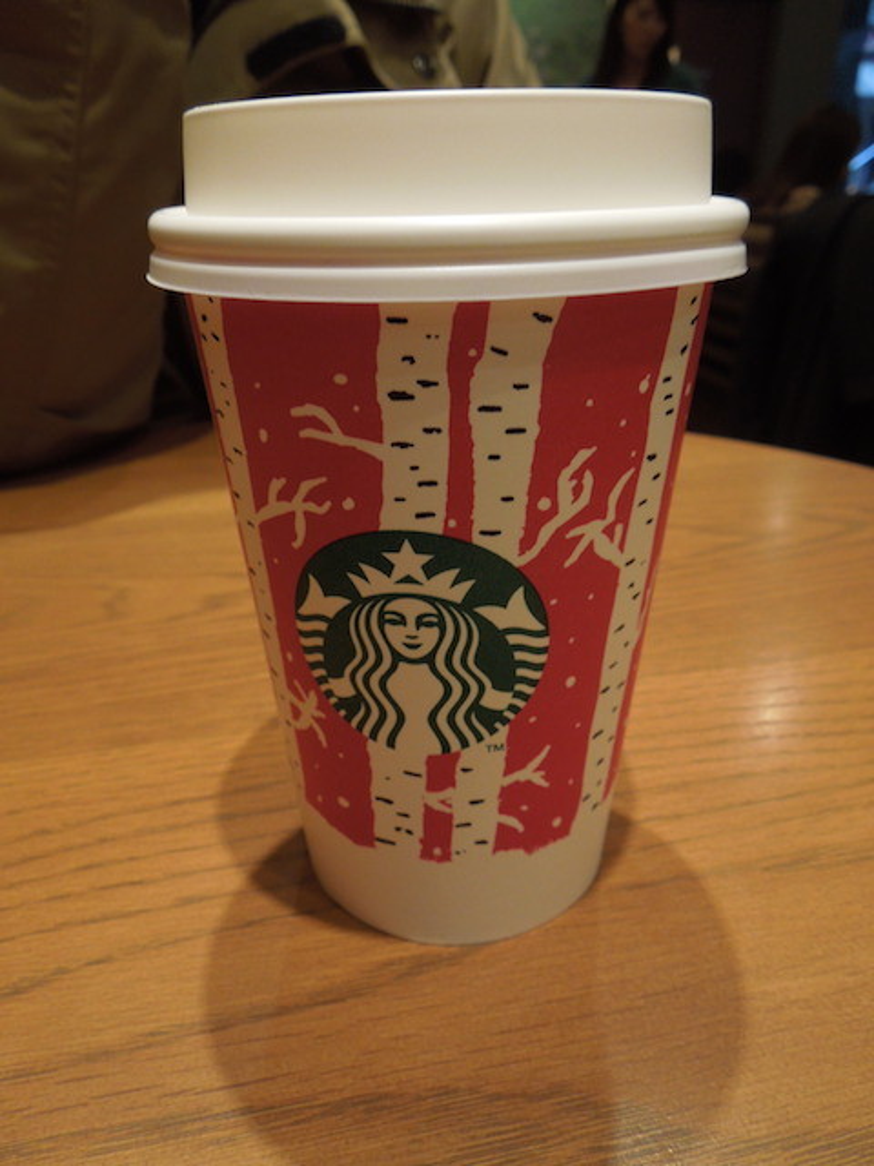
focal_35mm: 25
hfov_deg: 54.9
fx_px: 842
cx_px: 437
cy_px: 583
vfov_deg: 69.4
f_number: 3.3
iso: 250
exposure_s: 1/30
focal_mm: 4.5
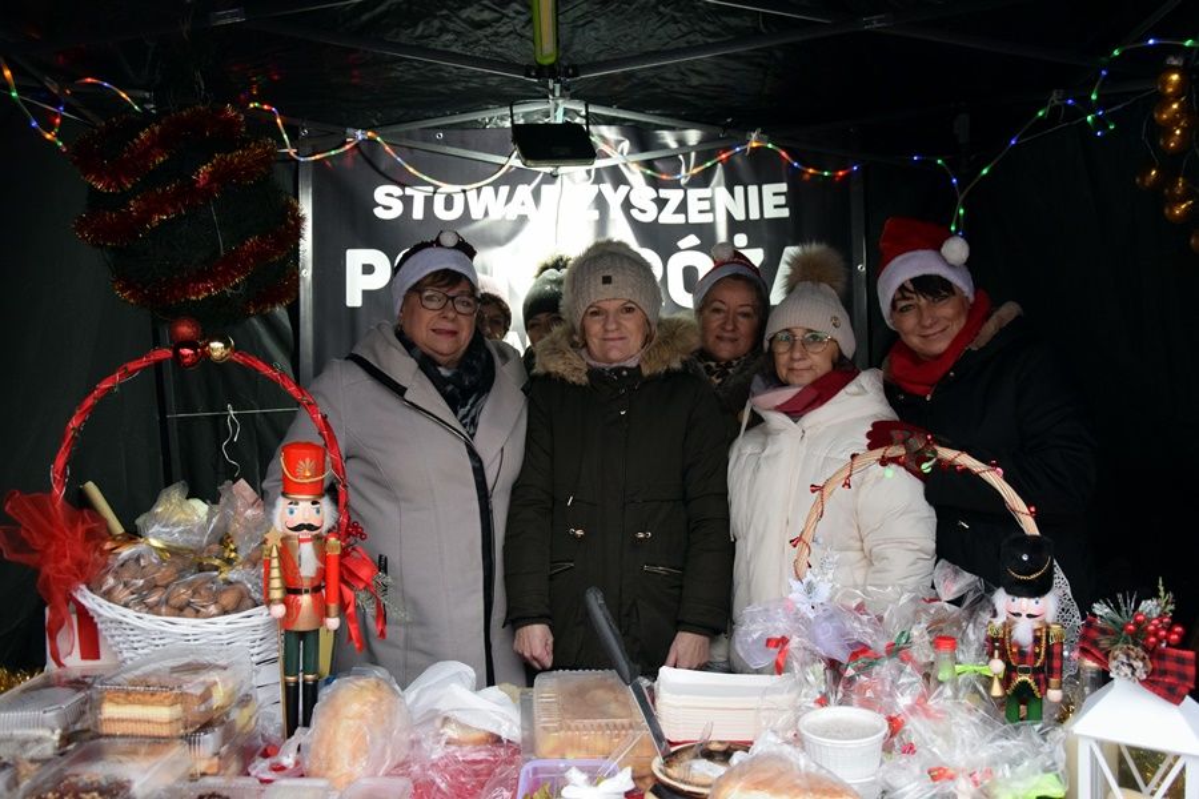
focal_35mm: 32
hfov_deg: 59.5
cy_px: 400
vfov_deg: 41.7
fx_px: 1049
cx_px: 600
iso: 1800
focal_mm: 21
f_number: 3.8
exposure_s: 1/100
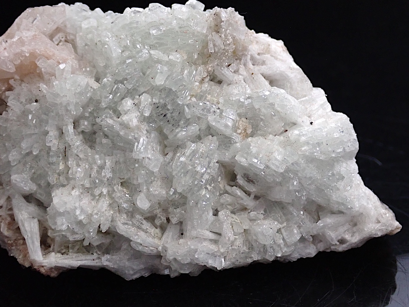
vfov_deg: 23.7
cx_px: 204
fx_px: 733
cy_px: 154
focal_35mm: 62
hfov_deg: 31.2
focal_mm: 11.09
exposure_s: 1/50
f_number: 3.6
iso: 800
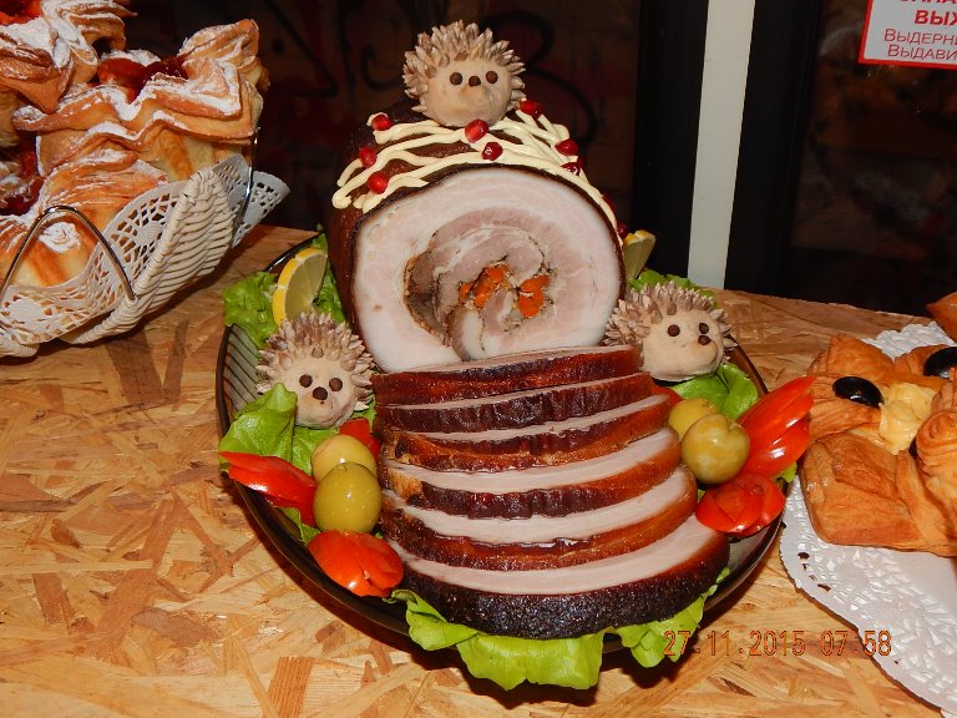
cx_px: 478
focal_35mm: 38
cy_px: 359
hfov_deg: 49.0
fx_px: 1051
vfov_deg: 37.7
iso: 200
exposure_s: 1/30
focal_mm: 6.8
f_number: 3.4
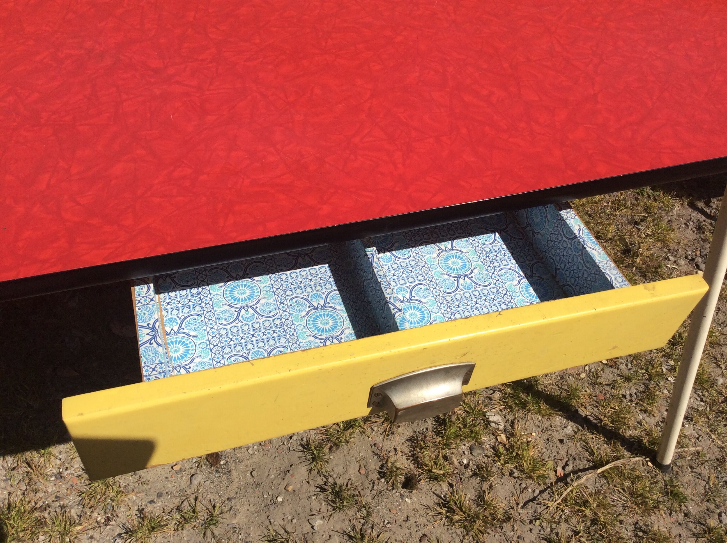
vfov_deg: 44.1
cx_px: 364
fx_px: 671
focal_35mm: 32
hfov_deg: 56.9
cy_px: 272
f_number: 2.4
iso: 32
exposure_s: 1/2865
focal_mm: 3.3
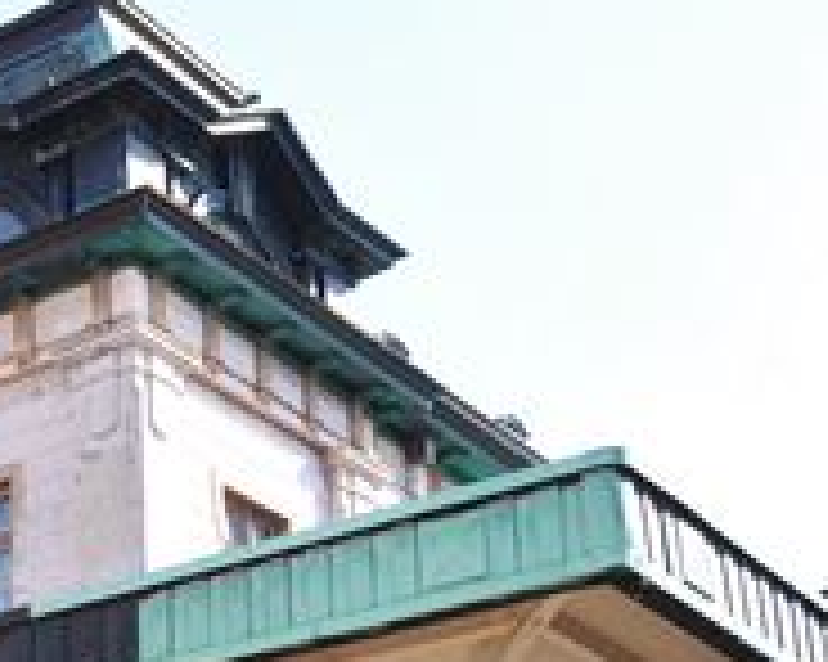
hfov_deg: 20.2
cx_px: -207
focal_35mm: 88
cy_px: 700
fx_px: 2155
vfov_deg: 17.0
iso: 200
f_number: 7.1
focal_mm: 18
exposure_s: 1/200
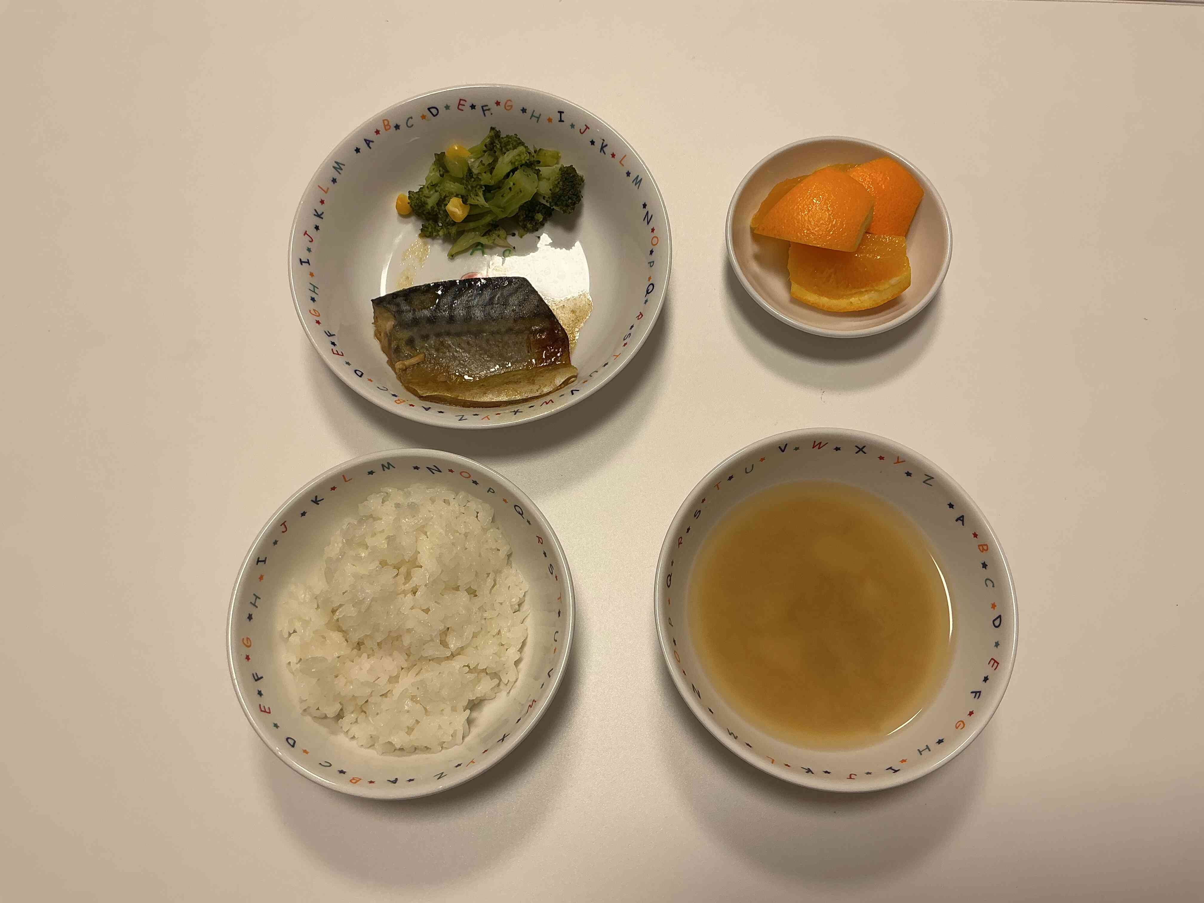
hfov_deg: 61.7
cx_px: 602
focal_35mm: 29
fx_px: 1009
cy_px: 452
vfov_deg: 48.2
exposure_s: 1/138
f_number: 1.8
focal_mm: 3
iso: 16
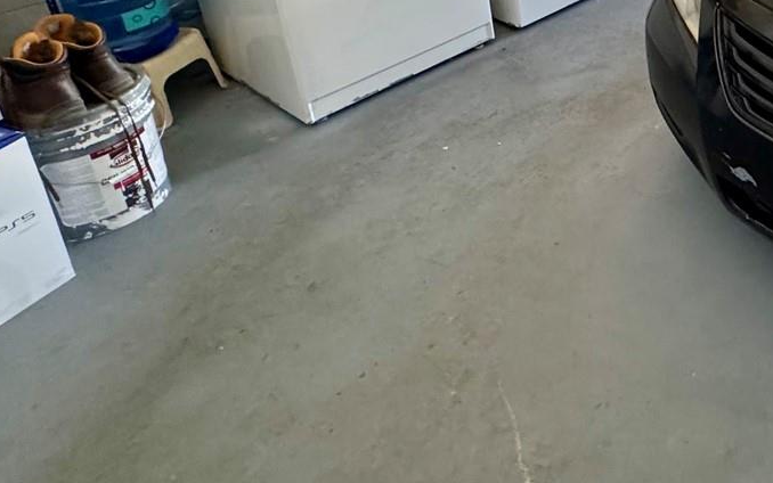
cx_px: 844
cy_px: -100
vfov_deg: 30.6
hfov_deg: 43.4
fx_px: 737
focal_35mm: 35
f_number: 2.2
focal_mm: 2.22
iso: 320
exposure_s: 1/76
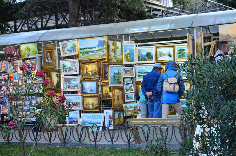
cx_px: 118
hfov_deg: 29.9
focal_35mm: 68
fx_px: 442
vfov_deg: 20.1
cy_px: 78
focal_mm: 45
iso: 400
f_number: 5.6
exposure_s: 1/80
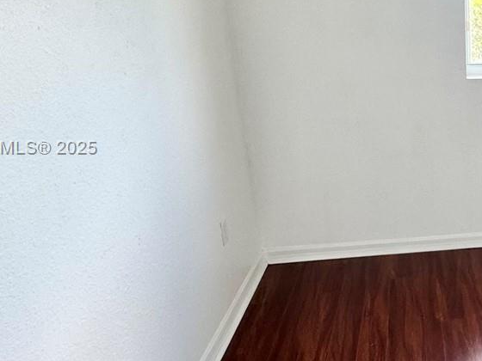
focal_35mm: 40
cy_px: 149
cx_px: 510
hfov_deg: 39.6
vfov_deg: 35.9
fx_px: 557
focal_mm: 2.22
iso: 80
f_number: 2.2
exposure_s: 1/99
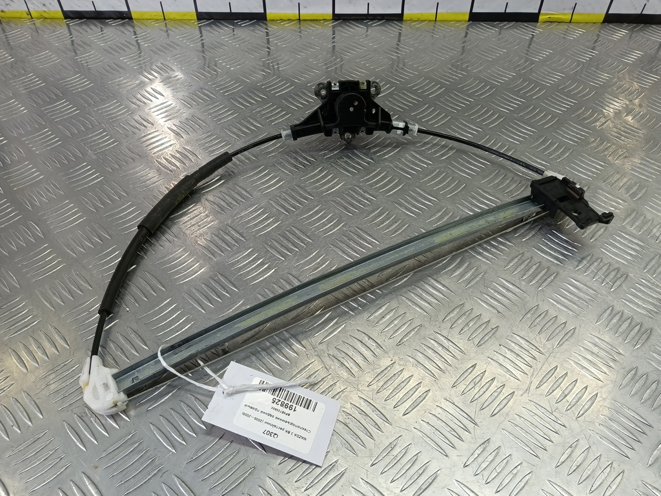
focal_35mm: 23
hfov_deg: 73.9
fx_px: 439
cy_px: 248
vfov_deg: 58.9
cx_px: 330
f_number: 1.6
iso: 91
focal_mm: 4.11
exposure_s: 1/50
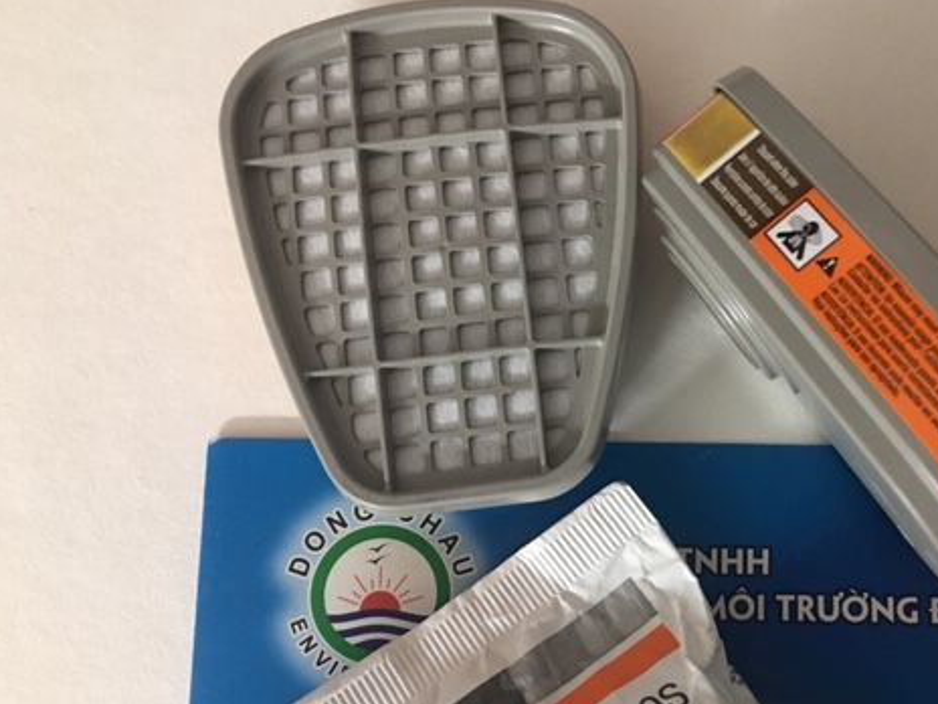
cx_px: 639
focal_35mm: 40
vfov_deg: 35.9
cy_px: 415
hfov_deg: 45.9
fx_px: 1084
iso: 100
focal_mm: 4.15
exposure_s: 1/10
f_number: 2.2
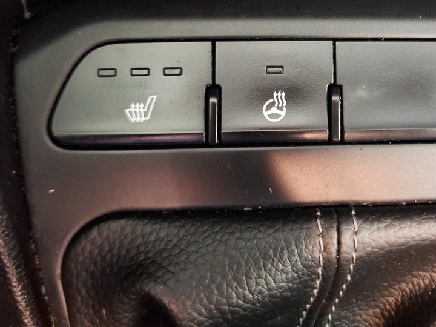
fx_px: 579
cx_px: 316
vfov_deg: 30.4
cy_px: 43
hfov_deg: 40.3
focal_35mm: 46
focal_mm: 5.54
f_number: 1.8
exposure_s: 1/14
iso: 1250
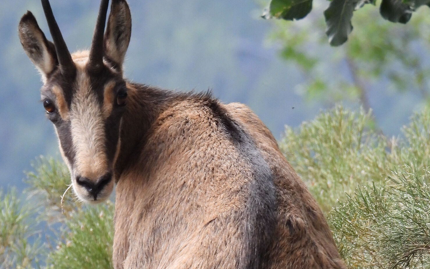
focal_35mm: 1031
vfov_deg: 1.3
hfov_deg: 2.0
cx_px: 257
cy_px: 266
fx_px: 12080
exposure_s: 1/125
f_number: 5
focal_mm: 108
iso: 400
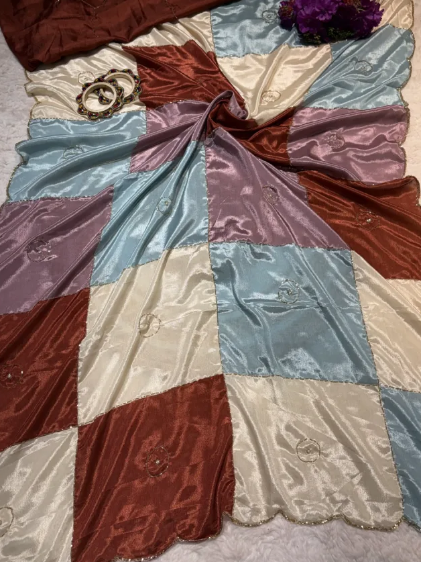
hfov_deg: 49.7
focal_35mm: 28
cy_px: 276
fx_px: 454
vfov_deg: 63.4
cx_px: 217
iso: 32
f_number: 1.6
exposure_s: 1/147
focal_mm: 5.96
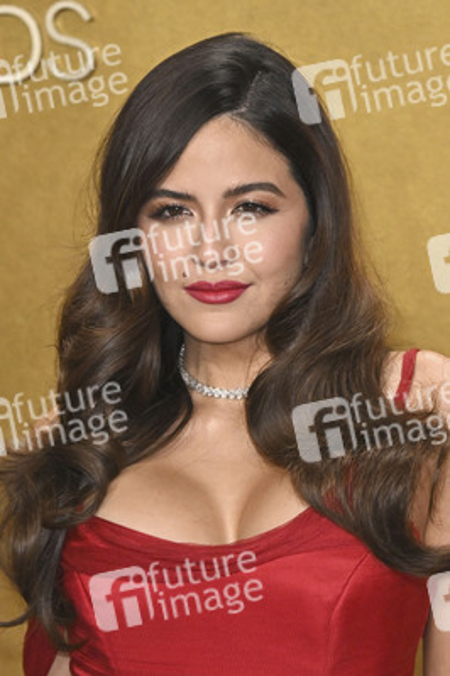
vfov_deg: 12.8
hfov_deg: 8.6
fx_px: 3005
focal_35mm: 160
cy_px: 338
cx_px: 225
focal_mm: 107
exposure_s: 1/320
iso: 2500
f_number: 5.6
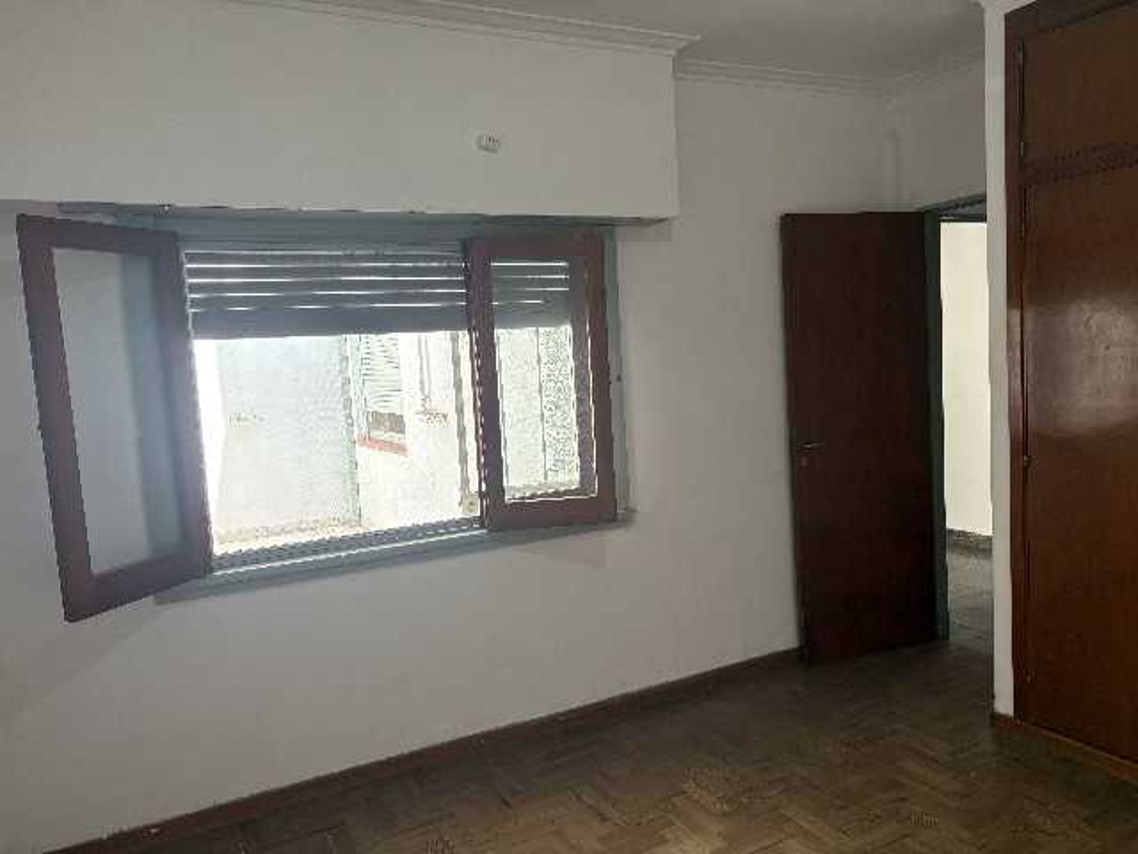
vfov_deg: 53.1
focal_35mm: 26
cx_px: 569
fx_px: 855
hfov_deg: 67.3
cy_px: 427
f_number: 1.6
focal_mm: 5.96
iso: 125
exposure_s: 1/121
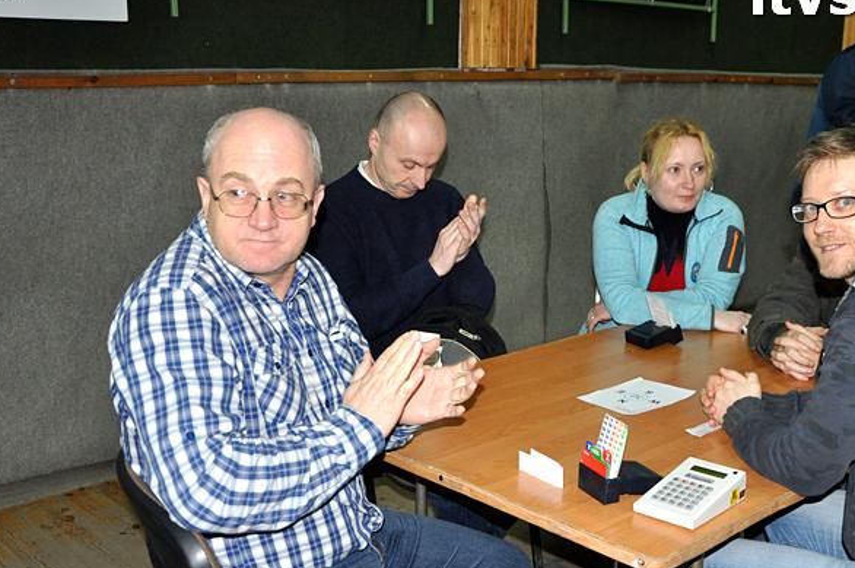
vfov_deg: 29.2
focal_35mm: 46
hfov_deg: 42.9
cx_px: 506
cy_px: 357
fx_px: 1084
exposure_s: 1/60
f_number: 4.5
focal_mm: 21
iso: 1250
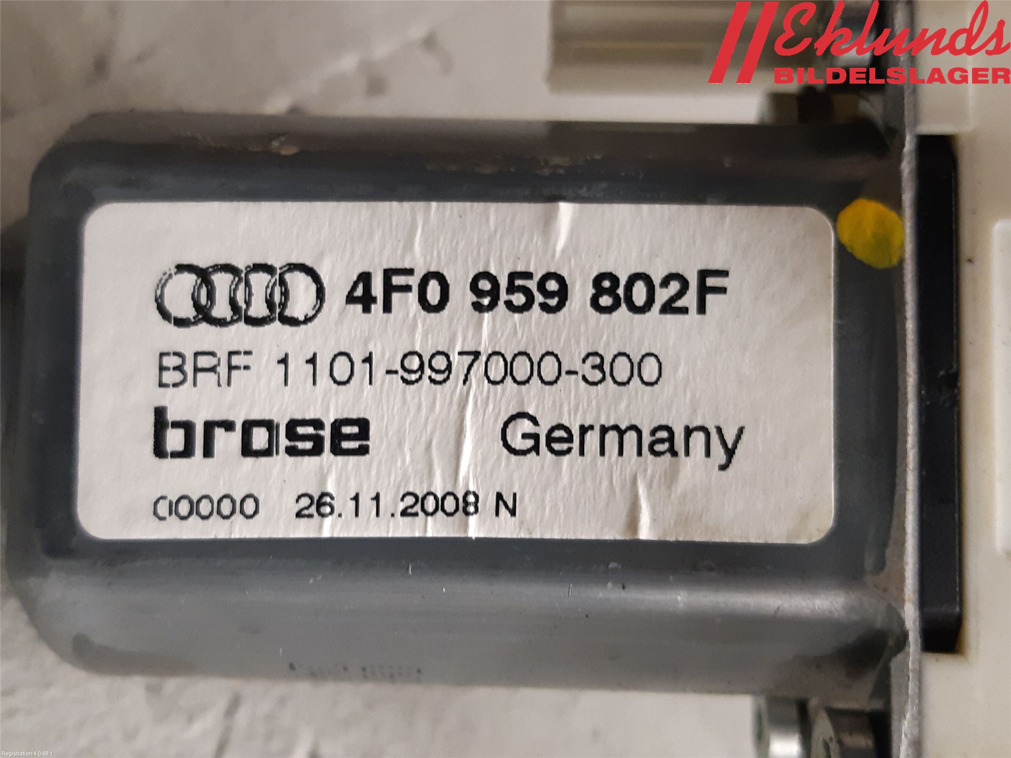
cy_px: 379
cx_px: 506
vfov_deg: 53.1
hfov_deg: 67.3
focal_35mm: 26
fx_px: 759
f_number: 1.7
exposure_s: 1/33
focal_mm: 3.93
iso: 200
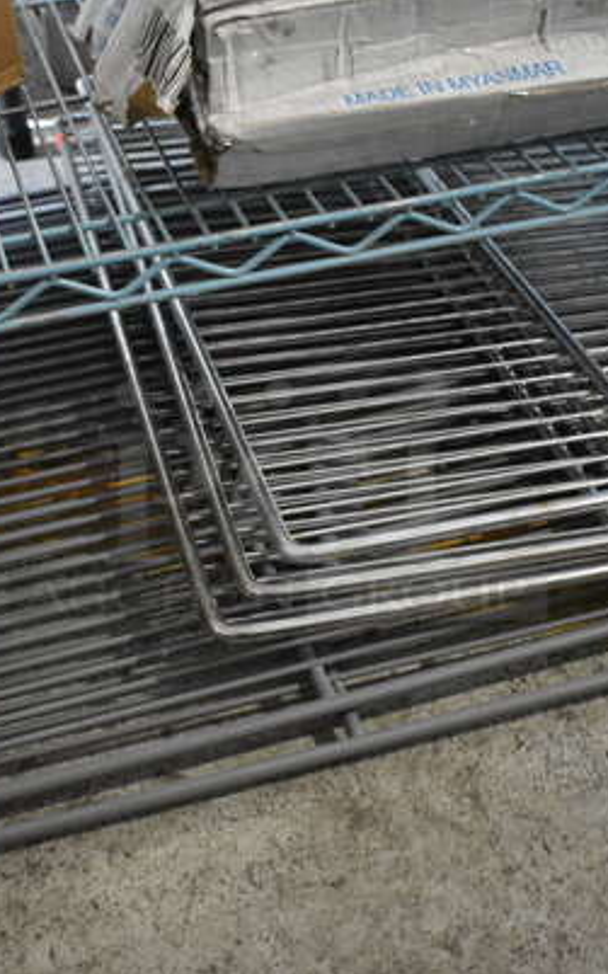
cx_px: 279
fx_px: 1294
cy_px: 492
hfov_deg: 26.4
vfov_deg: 41.2
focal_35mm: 49
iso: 2500
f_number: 3.8
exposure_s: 1/125
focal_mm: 21
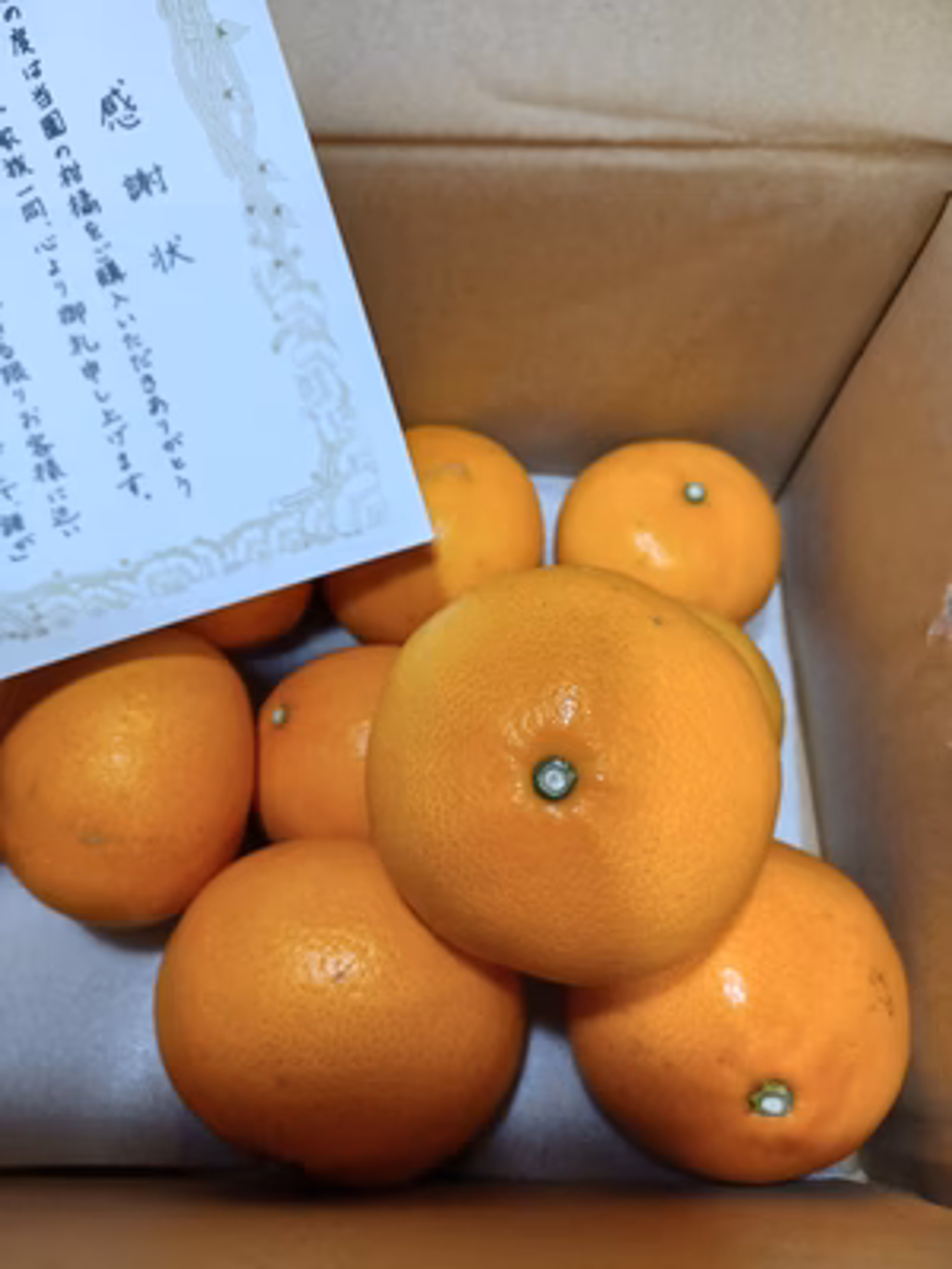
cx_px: 476
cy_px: 634
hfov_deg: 54.9
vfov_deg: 69.4
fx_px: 917
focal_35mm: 25
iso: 320
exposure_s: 1/49
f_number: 1.8
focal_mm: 4.6
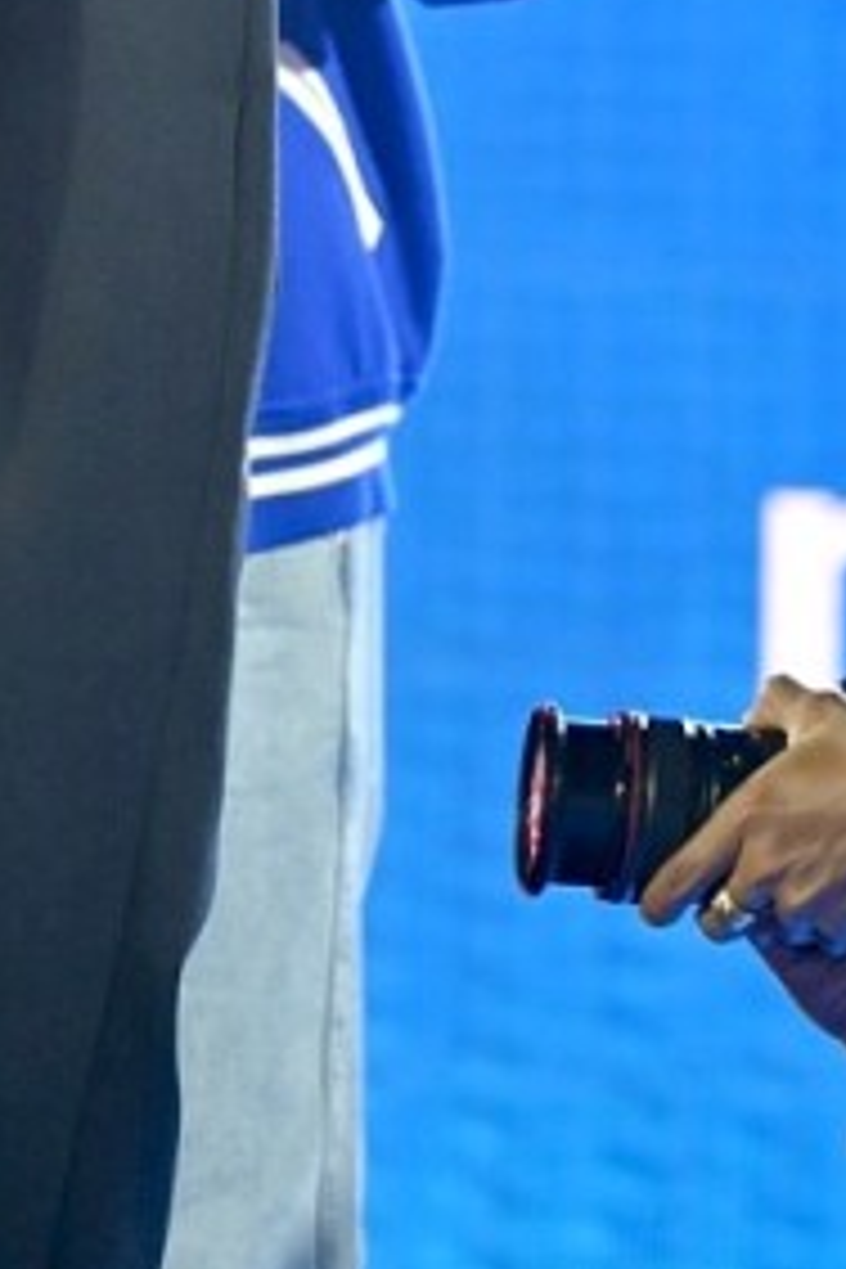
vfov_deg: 4.7
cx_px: -421
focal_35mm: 435
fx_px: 15333
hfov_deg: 3.2
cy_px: -932
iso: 640
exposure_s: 1/125
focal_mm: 120
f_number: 5
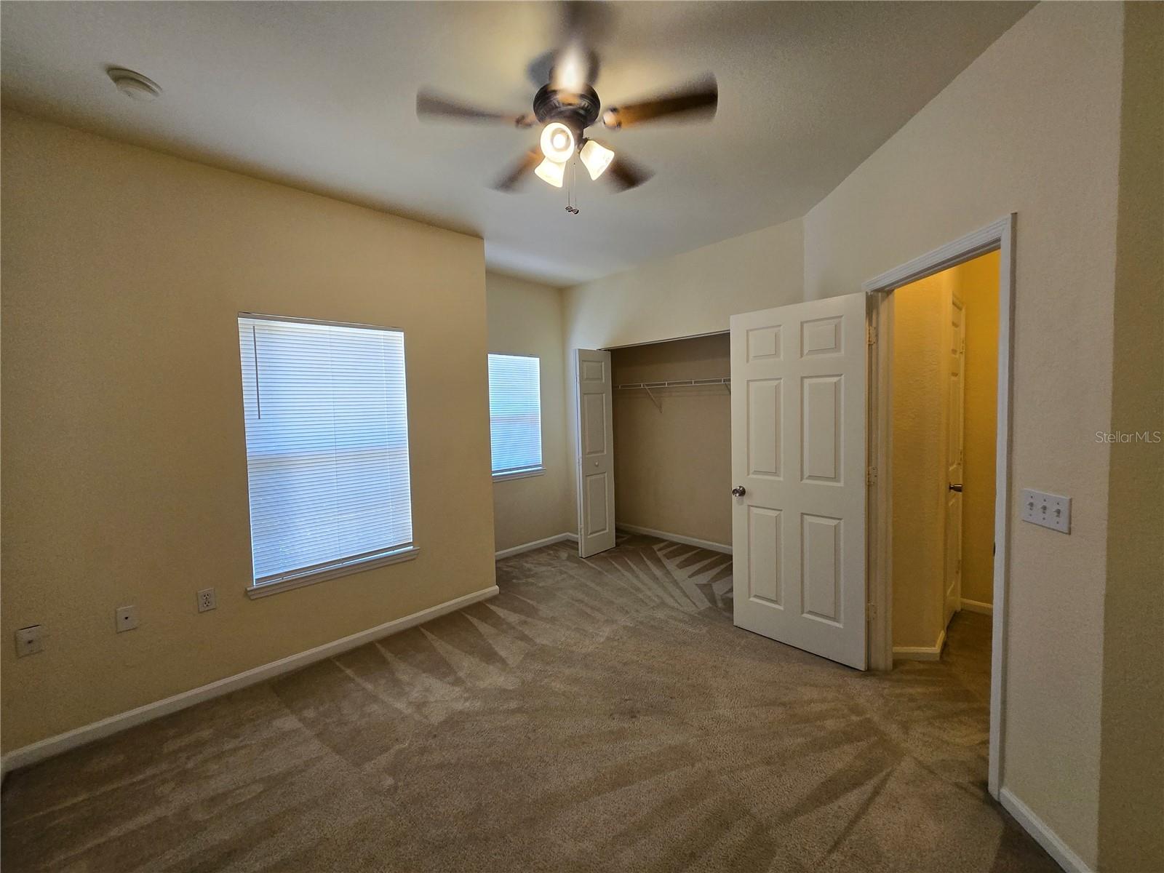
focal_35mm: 13
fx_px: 437
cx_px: 582
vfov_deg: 89.9
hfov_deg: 106.2
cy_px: 436
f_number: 2.2
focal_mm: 1.7
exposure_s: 1/60
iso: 125
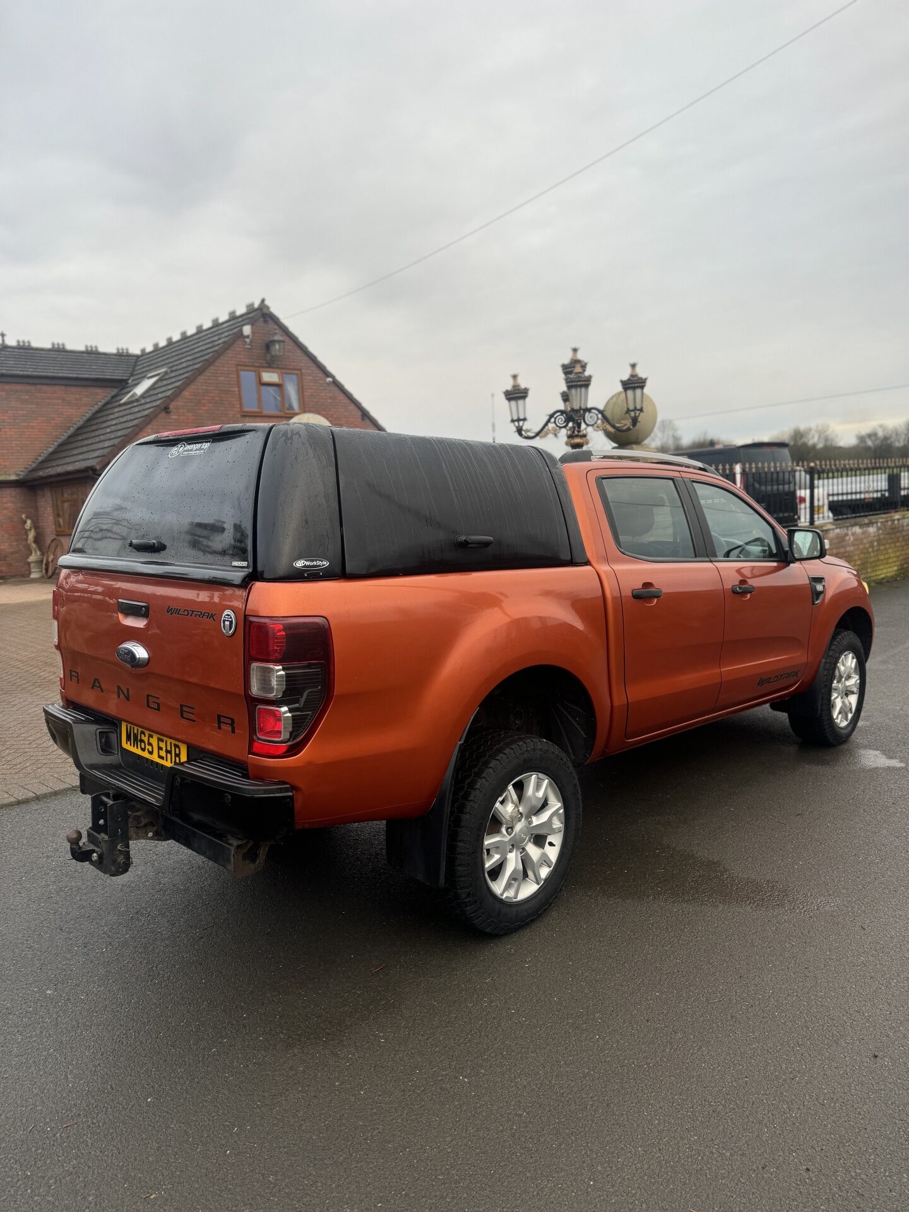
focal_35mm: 24
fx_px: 840
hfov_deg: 56.8
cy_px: 606
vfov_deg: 71.6
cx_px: 454
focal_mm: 6.76
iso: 50
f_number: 1.78
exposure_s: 1/121
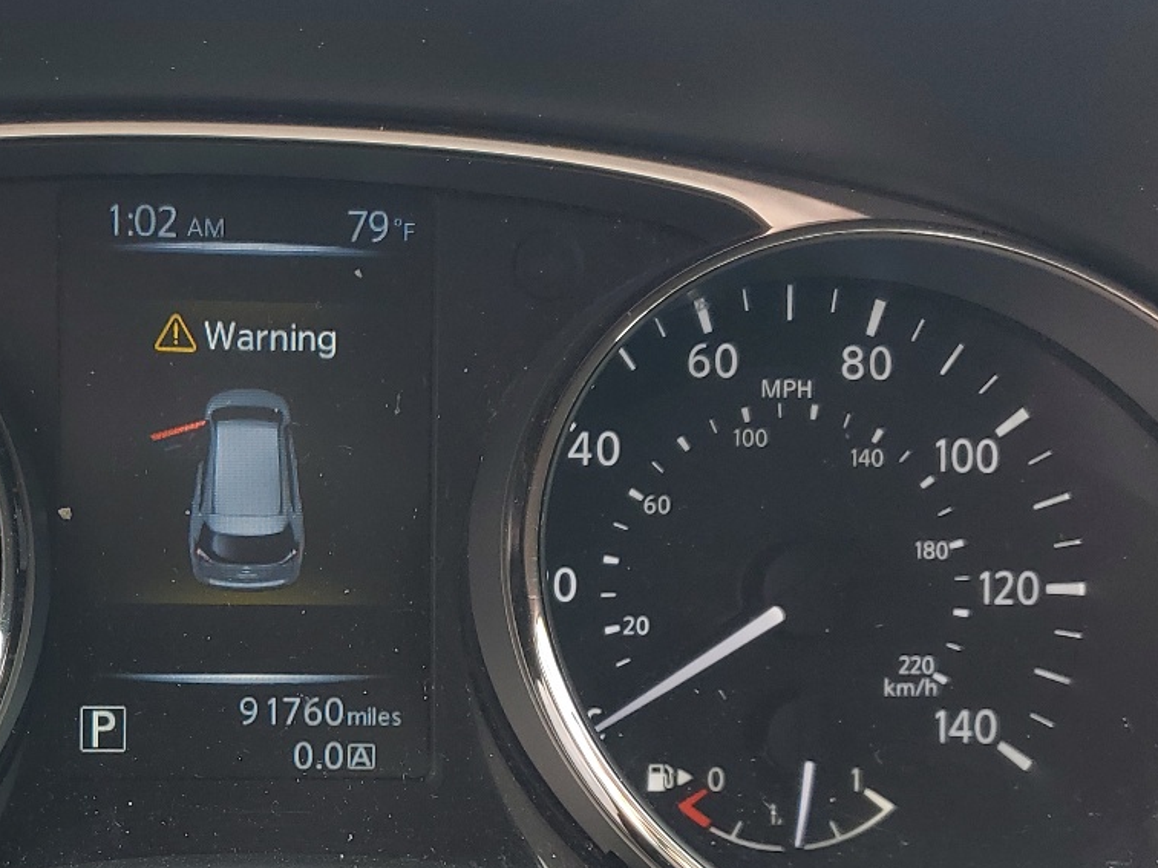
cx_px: 231
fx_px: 1840
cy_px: 629
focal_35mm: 55
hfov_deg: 33.9
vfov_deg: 26.3
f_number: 1.5
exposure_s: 1/137
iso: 50
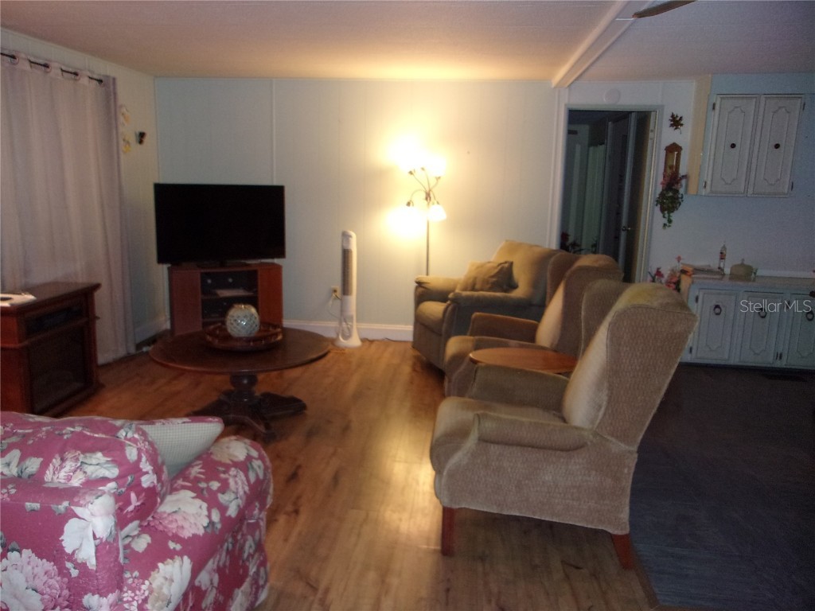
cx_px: 408
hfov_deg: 65.3
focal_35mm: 27
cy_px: 306
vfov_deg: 51.4
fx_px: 636
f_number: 3
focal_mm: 4.9
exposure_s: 1/34
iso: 250
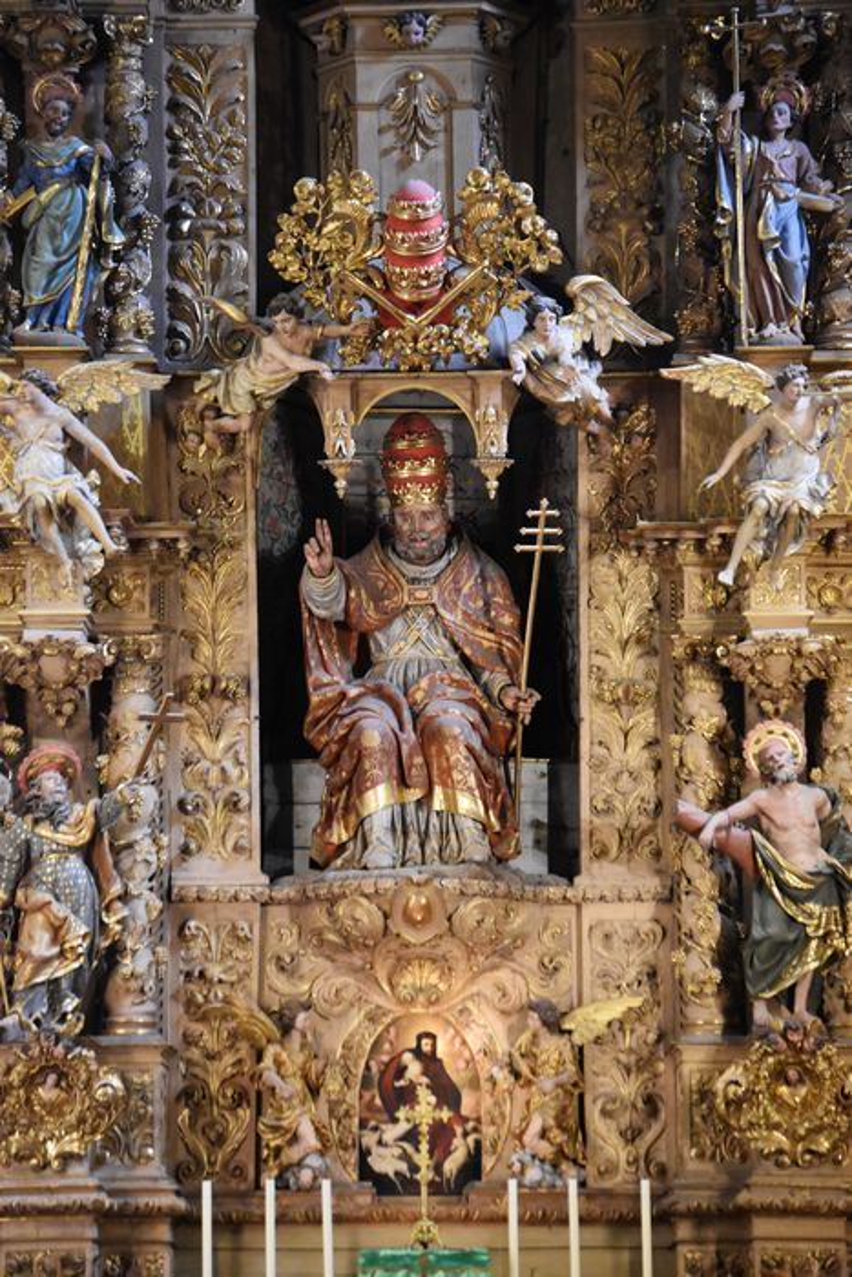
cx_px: 426
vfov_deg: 13.0
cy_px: 638
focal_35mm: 158
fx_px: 5588
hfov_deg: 8.7
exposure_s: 1/125
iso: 4500
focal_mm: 105
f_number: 4.8
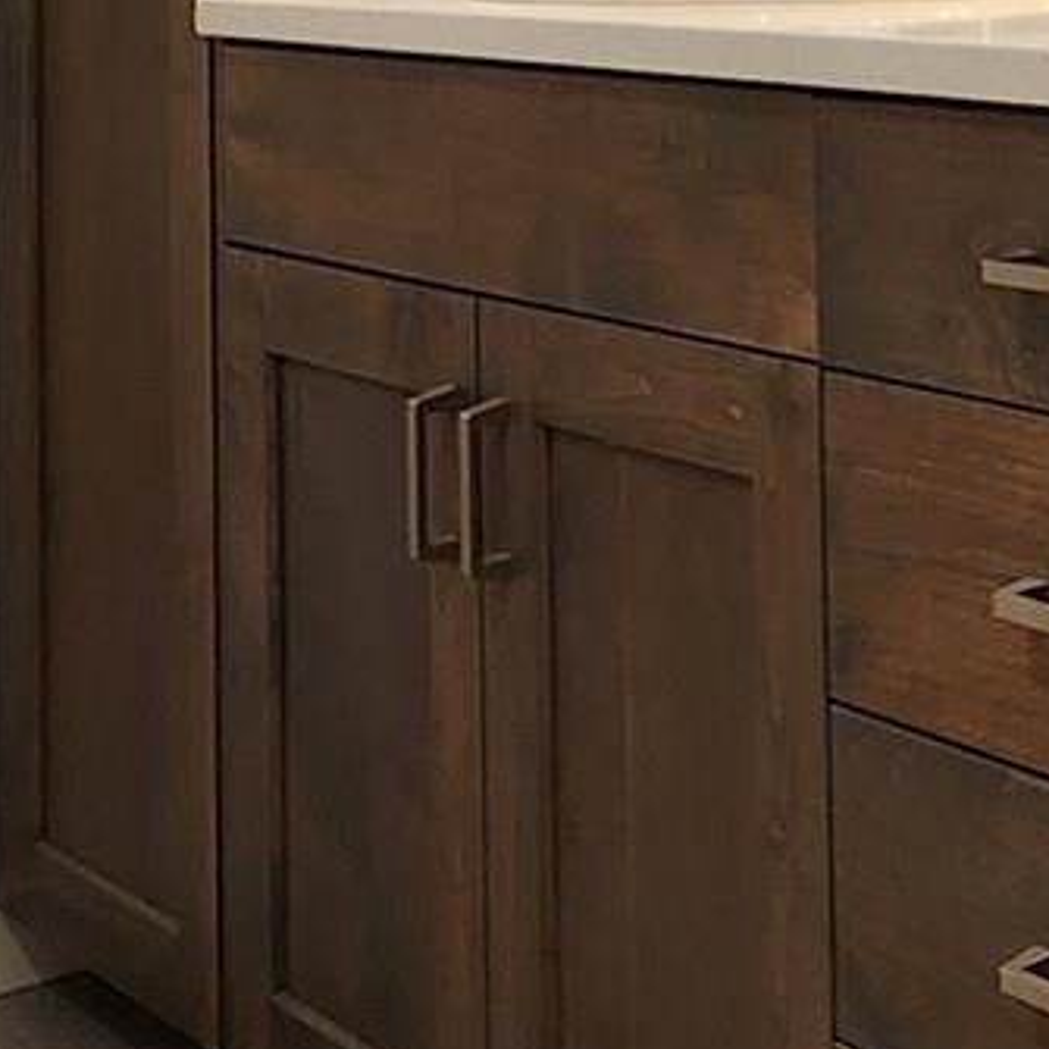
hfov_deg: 20.9
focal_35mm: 79
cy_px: -307
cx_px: 1137
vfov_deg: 20.1
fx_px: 2709
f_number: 2.2
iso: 160
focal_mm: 2.2
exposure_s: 1/60
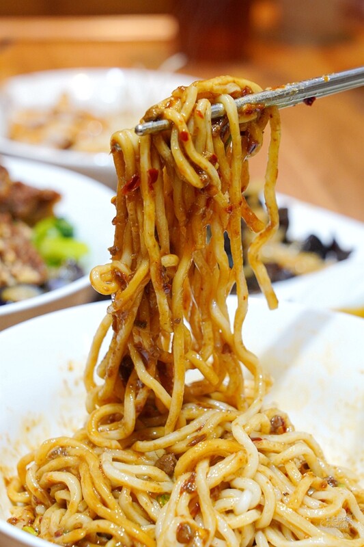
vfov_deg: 19.5
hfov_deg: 13.0
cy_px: 274
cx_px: 182
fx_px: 1593
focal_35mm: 105
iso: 3200
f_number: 8
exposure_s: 1/125
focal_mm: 105
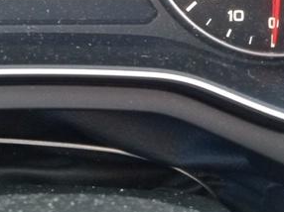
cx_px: 13
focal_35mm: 94
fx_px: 771
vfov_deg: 14.5
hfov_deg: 20.3
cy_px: -114
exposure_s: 1/33.3
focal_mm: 3.71
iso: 511
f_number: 2.2
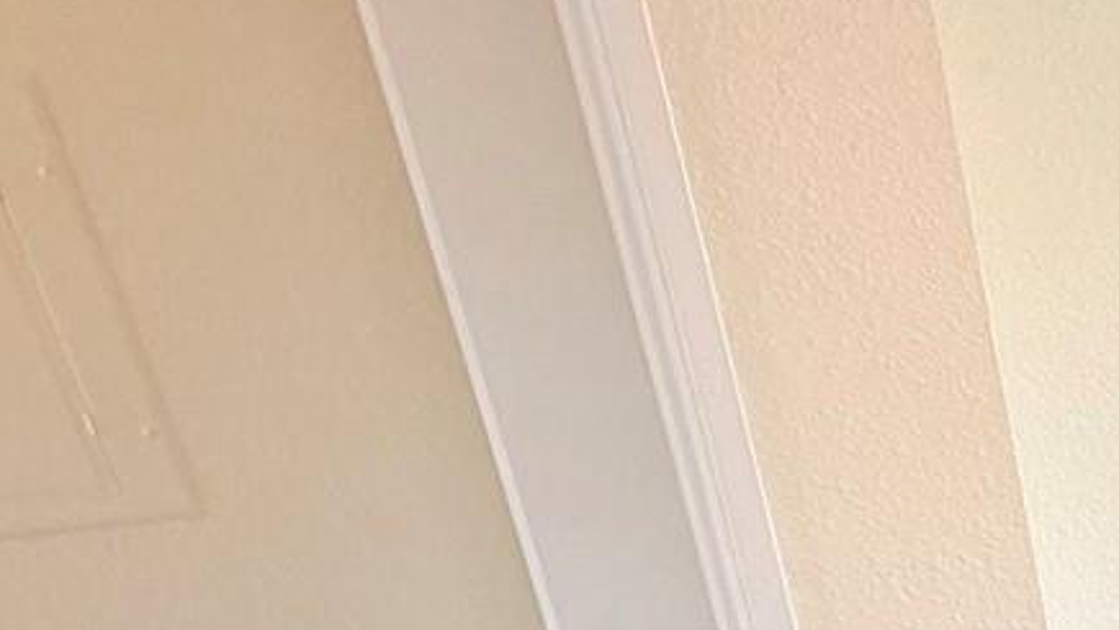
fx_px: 1662
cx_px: 1805
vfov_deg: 19.5
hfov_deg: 24.9
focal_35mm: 56
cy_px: 865
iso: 100
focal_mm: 2.22
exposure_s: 1/120
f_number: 2.2
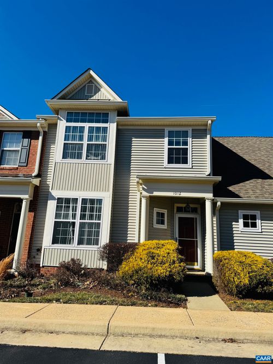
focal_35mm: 24
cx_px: 136
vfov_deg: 71.6
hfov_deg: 56.8
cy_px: 182
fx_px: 252
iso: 80
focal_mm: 6.76
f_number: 1.78
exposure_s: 1/5814
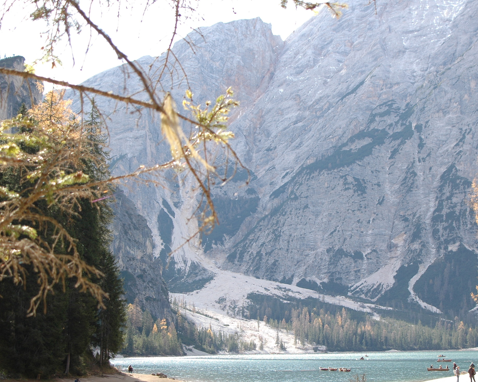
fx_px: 914
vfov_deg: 23.6
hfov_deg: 29.1
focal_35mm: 65
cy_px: 188
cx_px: 313
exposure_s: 1/250
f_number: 8
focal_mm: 35
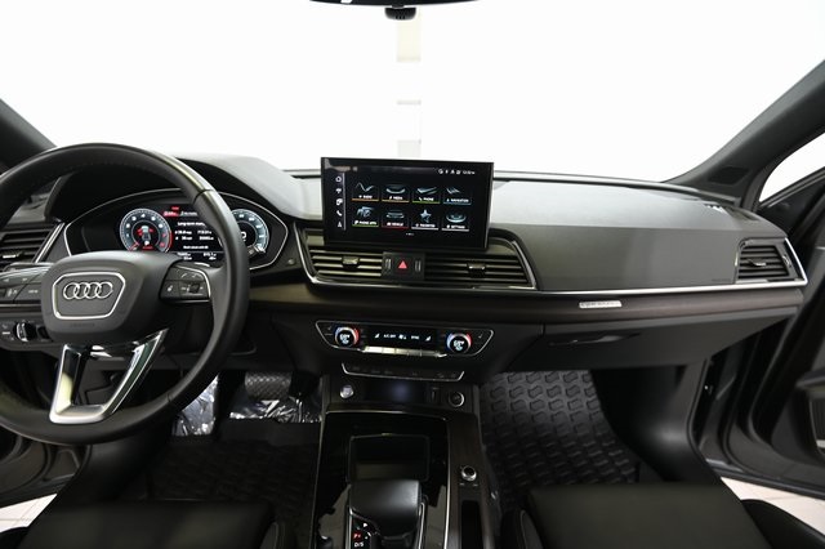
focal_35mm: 16
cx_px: 412
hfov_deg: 96.8
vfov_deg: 73.7
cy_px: 274
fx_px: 366
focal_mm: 16
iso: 640
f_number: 4
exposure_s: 1/20
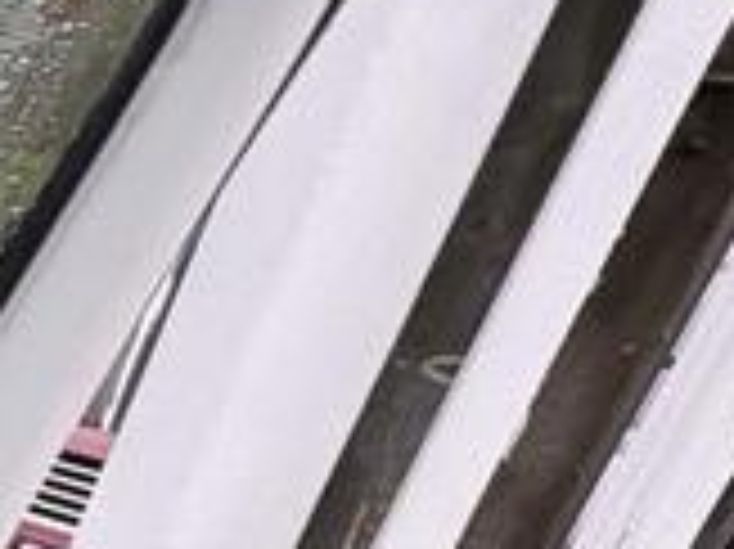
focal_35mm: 77
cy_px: 729
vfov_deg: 17.8
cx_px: -973
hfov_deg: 15.5
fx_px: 1632
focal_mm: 2.22
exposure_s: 1/99
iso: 40
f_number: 2.2
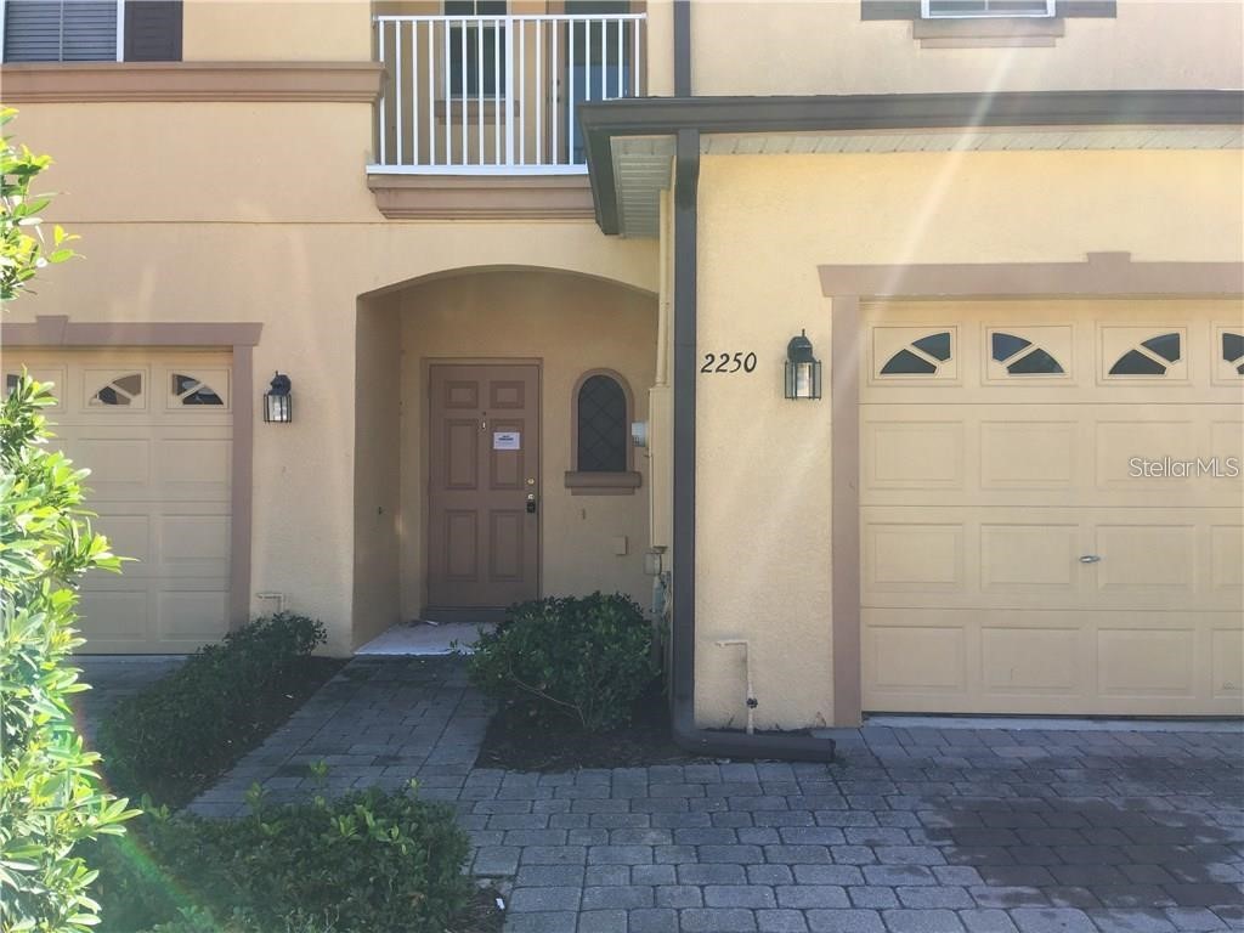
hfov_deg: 61.7
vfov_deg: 48.2
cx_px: 622
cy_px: 466
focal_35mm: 29
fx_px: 1042
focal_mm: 4.15
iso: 25
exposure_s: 1/506
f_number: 2.2
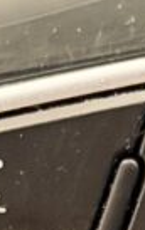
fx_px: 2389
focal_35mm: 379
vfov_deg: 5.5
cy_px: 363
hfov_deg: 3.5
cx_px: 61
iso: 500
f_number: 1.78
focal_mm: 6.76
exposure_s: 1/25
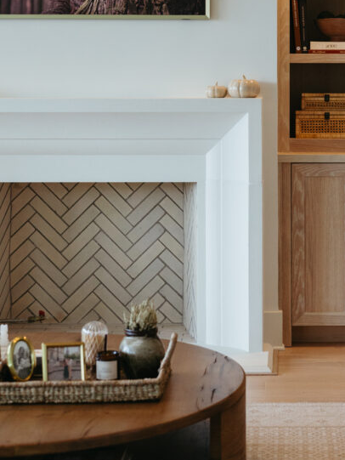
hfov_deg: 16.1
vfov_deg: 21.3
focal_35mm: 91
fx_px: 1209
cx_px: 270
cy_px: 92
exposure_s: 1/200
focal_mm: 50
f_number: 2.8
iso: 640
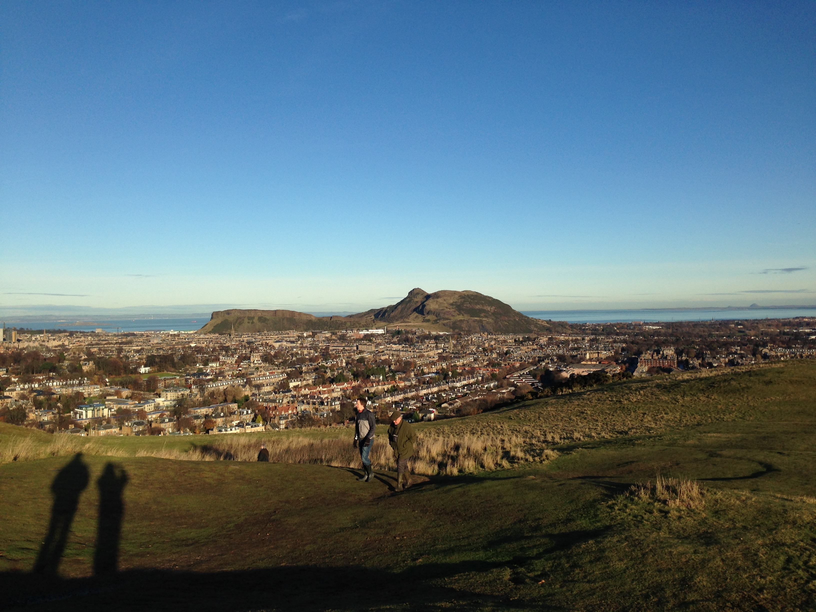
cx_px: 408
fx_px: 778
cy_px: 306
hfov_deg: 55.4
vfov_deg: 42.9
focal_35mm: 33
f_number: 2.4
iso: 50
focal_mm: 4.12
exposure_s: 1/1748
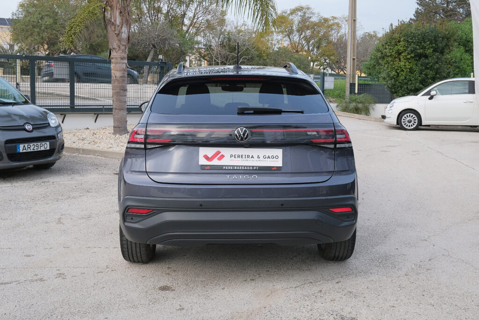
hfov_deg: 51.9
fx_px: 492
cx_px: 240
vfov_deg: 36.0
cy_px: 160
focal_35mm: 37
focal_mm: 24.9
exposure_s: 1/180
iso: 500
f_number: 8
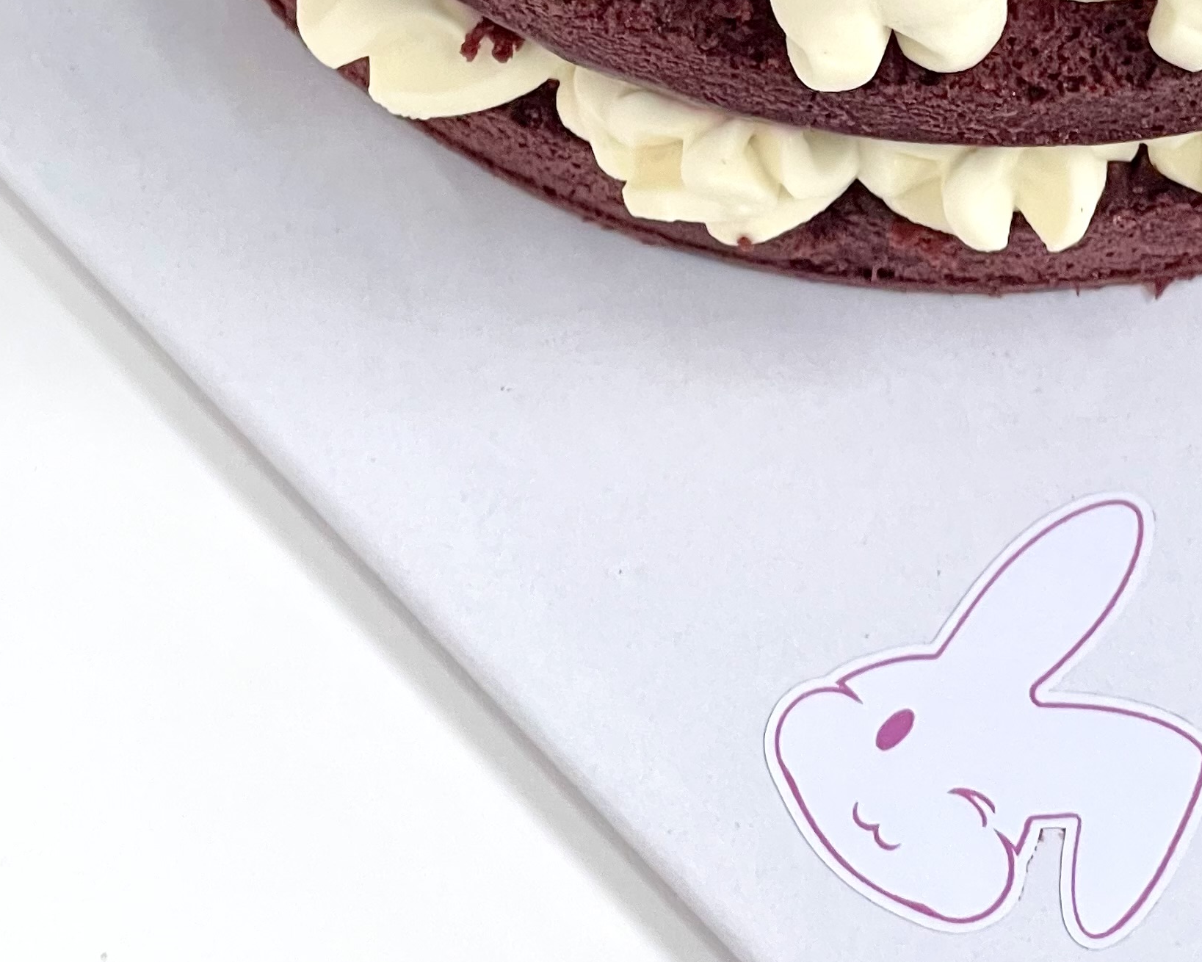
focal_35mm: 125
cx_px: 959
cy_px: -390
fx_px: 4447
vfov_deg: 11.9
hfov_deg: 15.3
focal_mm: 6
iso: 200
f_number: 2
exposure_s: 1/100
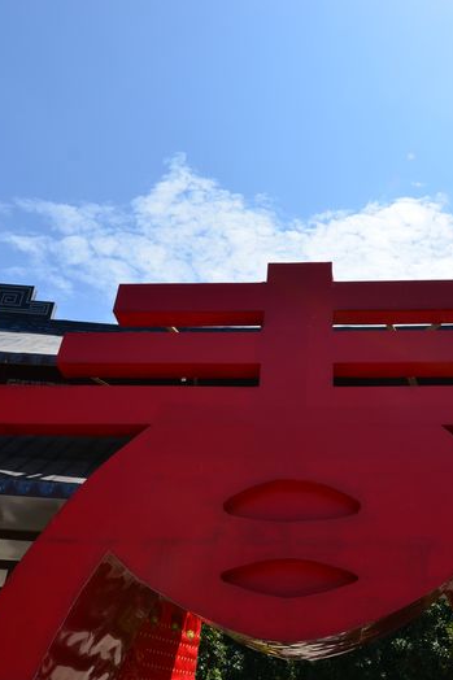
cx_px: 296
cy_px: 339
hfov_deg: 40.7
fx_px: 604
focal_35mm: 32
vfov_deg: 58.7
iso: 200
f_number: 8
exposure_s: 1/640
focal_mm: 14
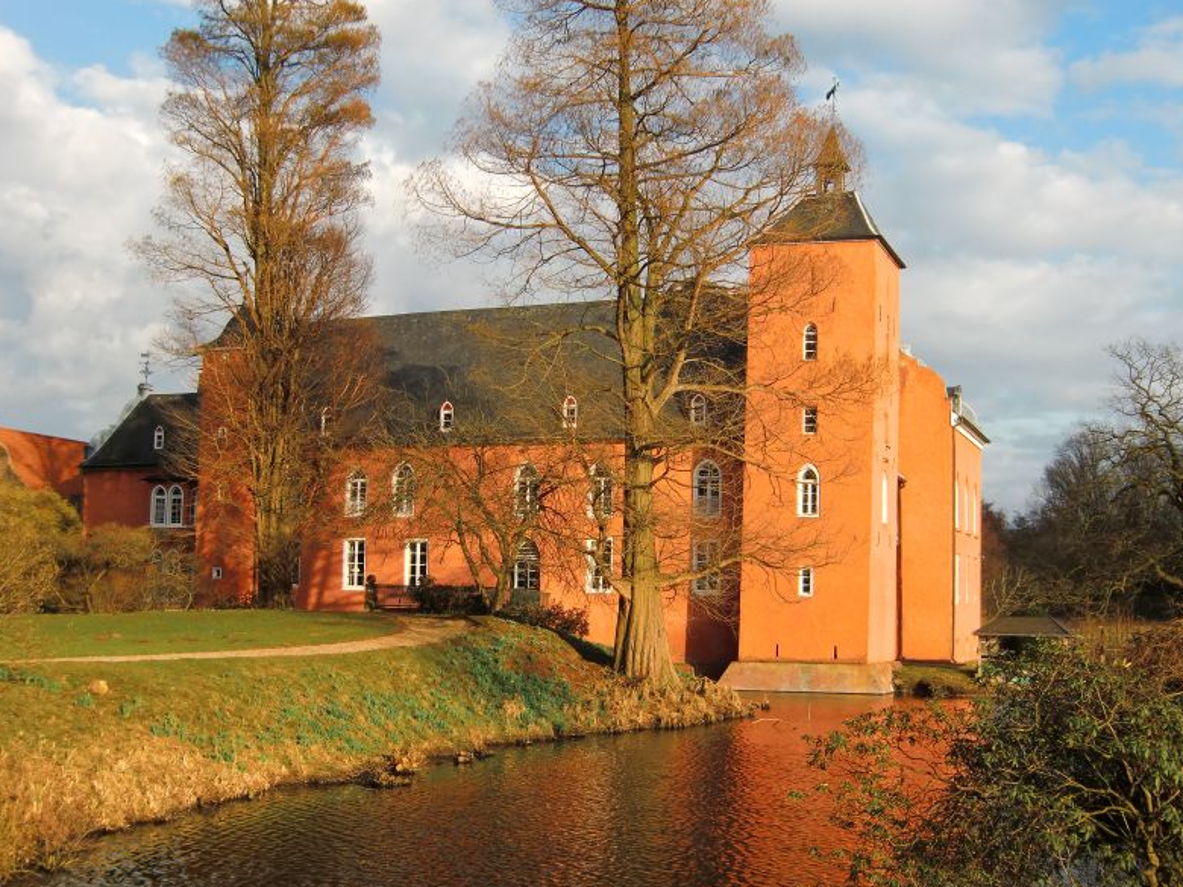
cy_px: 452
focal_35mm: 41
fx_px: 1401
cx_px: 599
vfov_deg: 35.1
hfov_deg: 45.8
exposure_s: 1/500
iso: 64
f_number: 3.8
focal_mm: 7.1
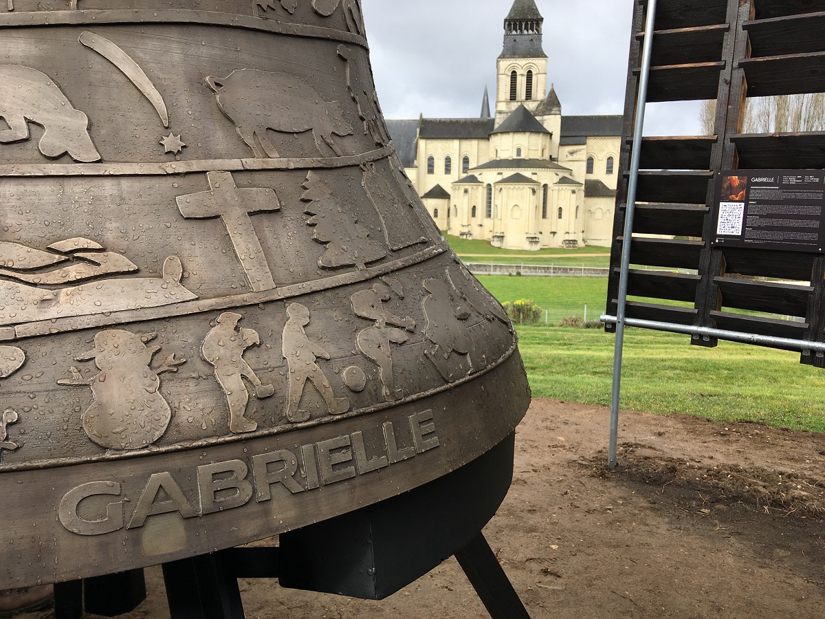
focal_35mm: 29
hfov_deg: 61.7
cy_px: 310
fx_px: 691
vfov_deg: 48.2
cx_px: 412
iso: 25
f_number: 2.2
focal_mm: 4.15
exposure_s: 1/739
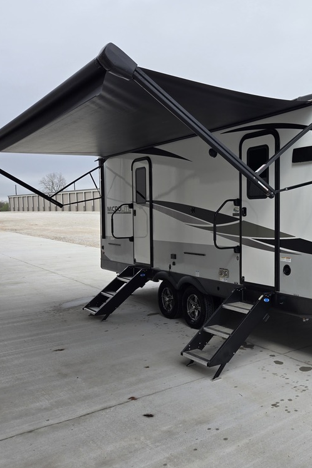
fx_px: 416
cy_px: 234
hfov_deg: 38.9
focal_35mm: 32
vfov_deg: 58.7
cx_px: 265
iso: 25
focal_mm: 5.4
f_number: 1.8
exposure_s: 1/1170
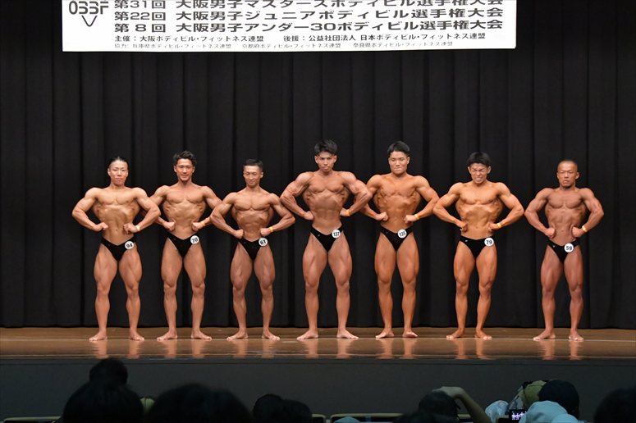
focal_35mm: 127
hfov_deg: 16.1
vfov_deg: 10.8
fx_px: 2243
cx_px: 318
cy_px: 212
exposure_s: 1/400
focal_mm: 85
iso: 8000
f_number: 5.6
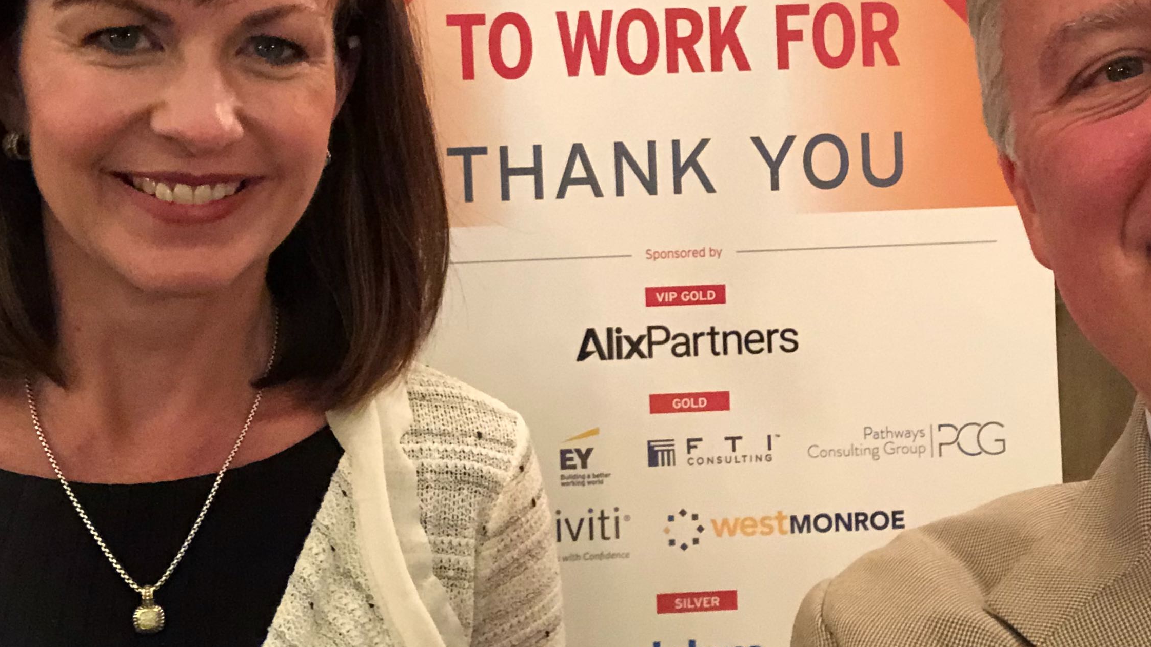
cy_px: 215
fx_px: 1465
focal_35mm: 48
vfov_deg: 24.8
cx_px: 725
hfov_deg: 42.5
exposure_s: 1/24
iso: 640
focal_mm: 2.87
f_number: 2.2
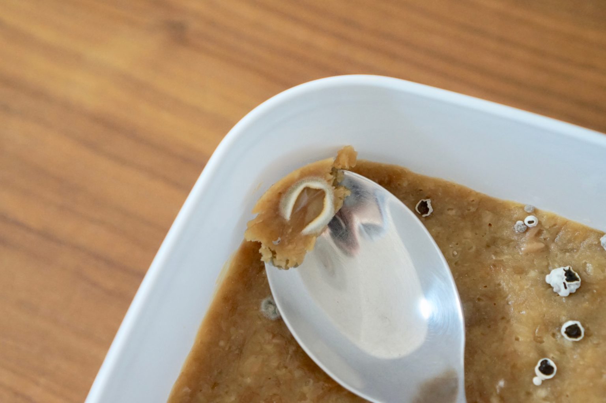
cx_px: 303
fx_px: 883
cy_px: 202
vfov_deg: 25.7
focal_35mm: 52
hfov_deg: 37.9
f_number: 4
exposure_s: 1/60
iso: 1000
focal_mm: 35
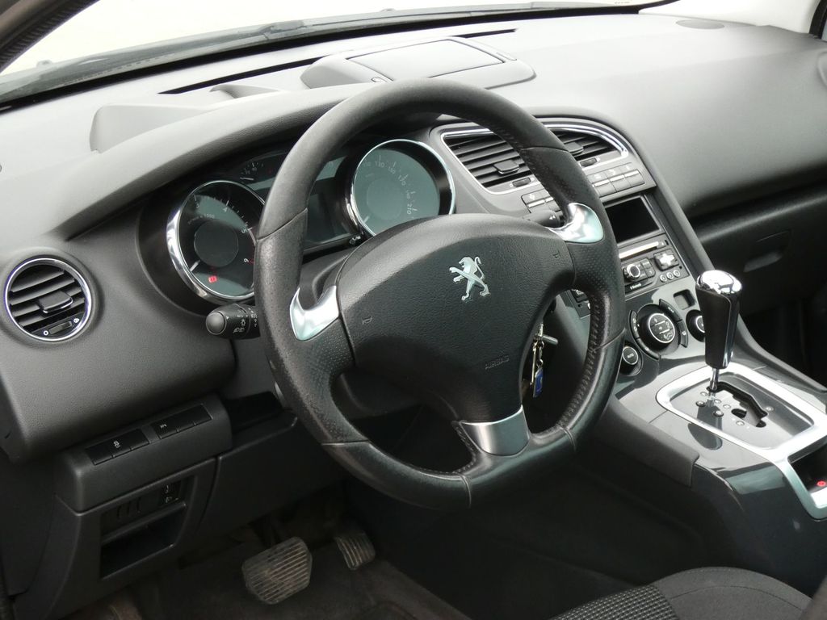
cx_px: 414
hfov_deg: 41.2
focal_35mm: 46
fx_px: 1099
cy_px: 310
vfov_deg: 31.5
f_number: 5
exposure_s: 1/80
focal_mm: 8.2
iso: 400
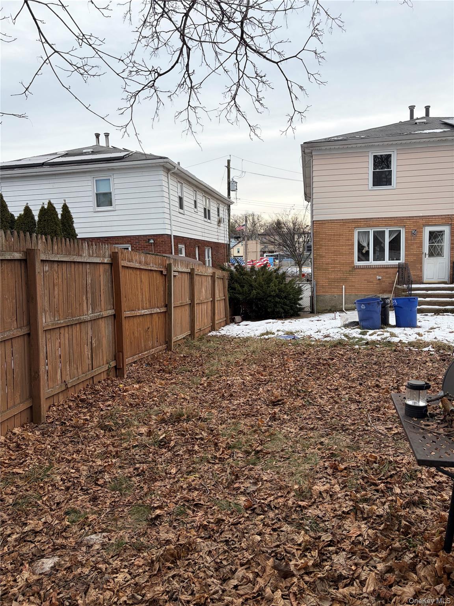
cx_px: 227
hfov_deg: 53.1
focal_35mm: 26
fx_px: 455
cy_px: 303
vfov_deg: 67.3
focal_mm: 5.96
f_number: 1.6
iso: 50
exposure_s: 1/2012
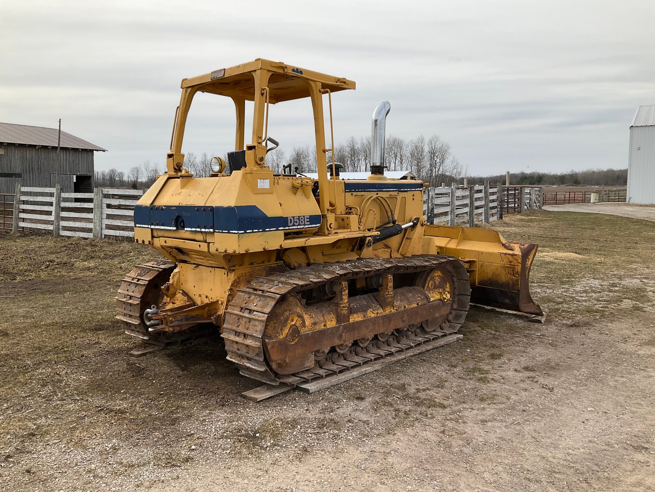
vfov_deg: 48.2
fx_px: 549
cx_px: 328
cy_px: 246
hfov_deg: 61.7
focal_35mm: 29
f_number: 1.8
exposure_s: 1/1121
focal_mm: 3
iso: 25
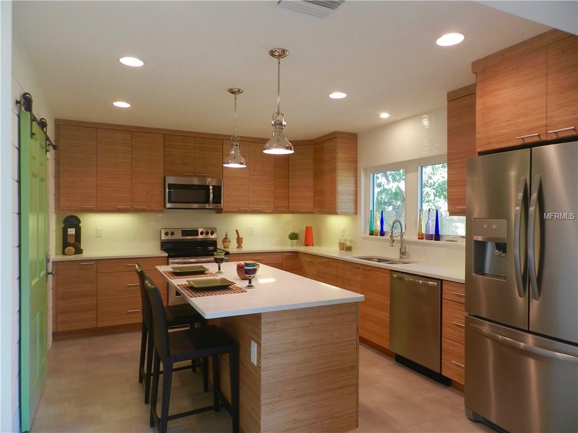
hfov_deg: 73.9
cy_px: 216
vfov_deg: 58.9
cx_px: 289
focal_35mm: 23
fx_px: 384
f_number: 3.4
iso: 160
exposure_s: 1/30
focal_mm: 4
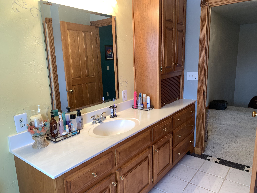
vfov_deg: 53.1
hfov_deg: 67.3
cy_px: 96
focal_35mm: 26
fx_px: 193
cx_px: 128
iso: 64
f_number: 1.8
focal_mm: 4.25
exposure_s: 1/60
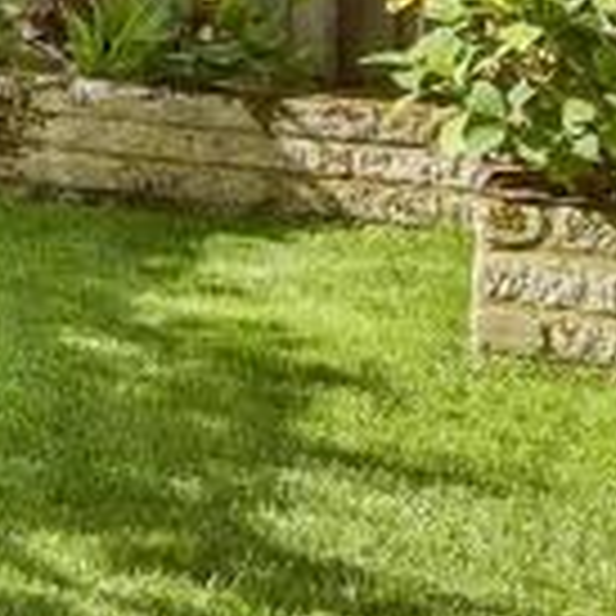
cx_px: -625
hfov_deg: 14.9
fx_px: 1913
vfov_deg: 17.0
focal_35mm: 95
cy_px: -236
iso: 160
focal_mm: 10
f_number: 8
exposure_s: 1/60
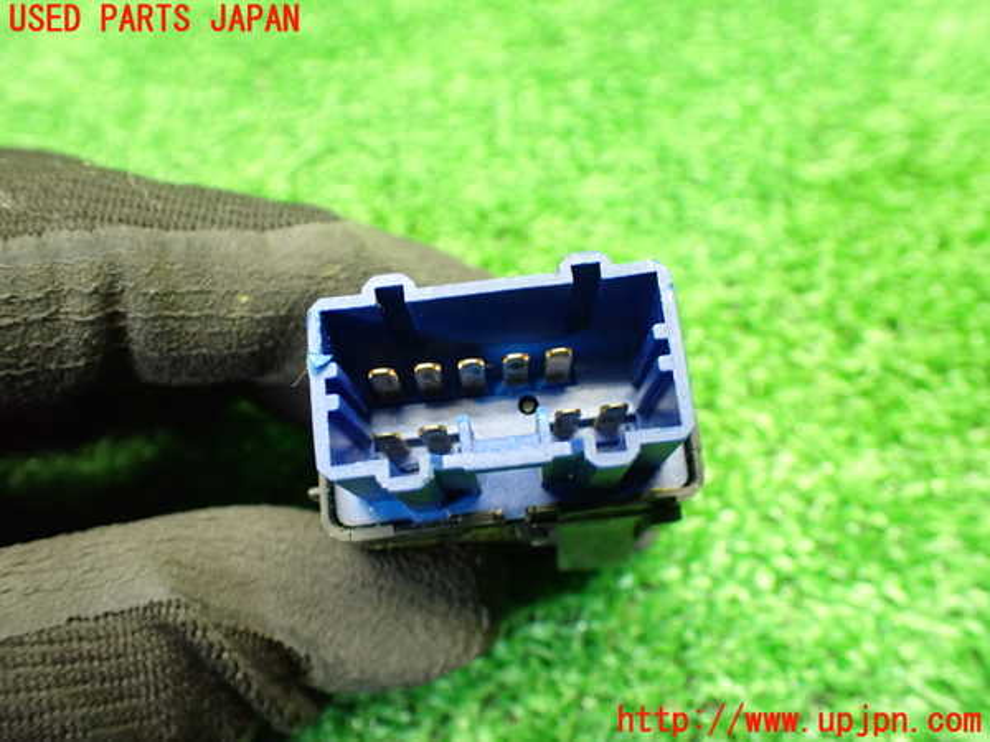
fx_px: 858
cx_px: 495
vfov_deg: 46.8
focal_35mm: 30
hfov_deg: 60.0
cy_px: 371
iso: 800
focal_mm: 5.4
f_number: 2.3
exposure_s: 1/40
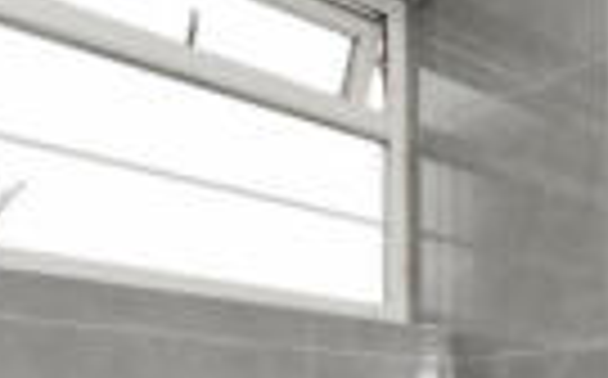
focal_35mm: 54
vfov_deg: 21.6
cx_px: 752
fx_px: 894
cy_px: 493
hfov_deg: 30.9
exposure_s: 1/60
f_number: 18
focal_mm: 15
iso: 640
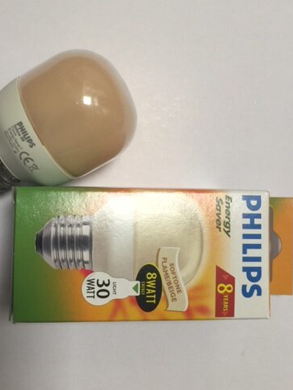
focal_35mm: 38
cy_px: 194
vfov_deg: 49.0
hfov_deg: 37.6
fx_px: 429
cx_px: 117
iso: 64
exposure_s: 1/33
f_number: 2.2
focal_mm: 4.15
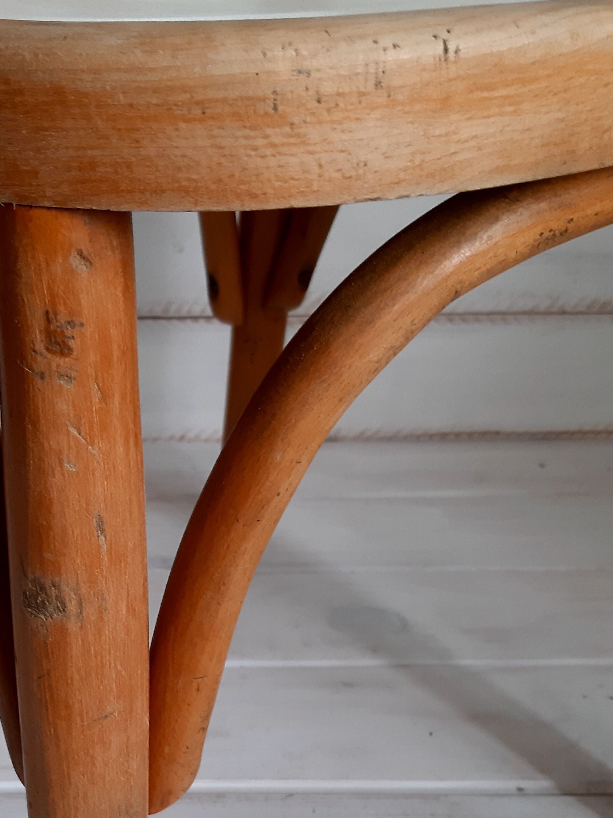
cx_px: 135
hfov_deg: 28.6
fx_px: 1181
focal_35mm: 50
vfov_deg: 37.1
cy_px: 629
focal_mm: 3.93
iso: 80
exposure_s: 1/50
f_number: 1.7
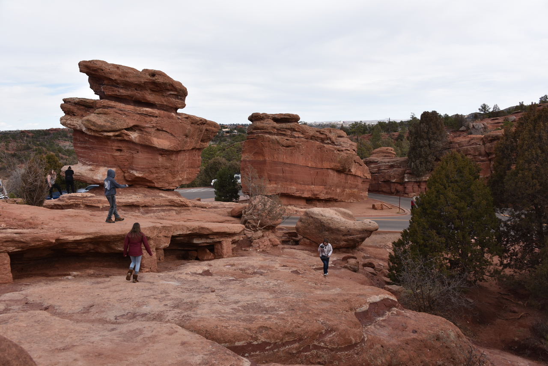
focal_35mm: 28
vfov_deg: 46.4
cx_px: 274
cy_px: 183
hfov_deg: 65.5
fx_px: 426
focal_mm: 28
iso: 100
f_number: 7.1
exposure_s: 1/200
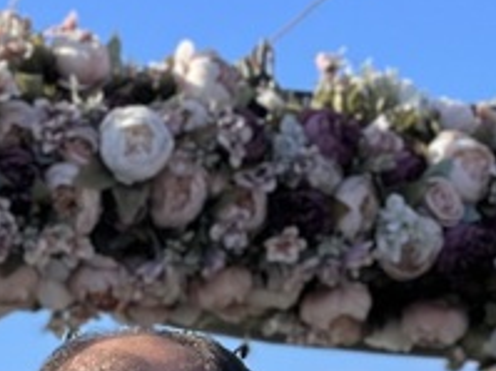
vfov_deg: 10.6
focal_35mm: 134
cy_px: 563
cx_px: -15
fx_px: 1919
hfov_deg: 14.5
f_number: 1.6
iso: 50
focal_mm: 5.1
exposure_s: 1/2062
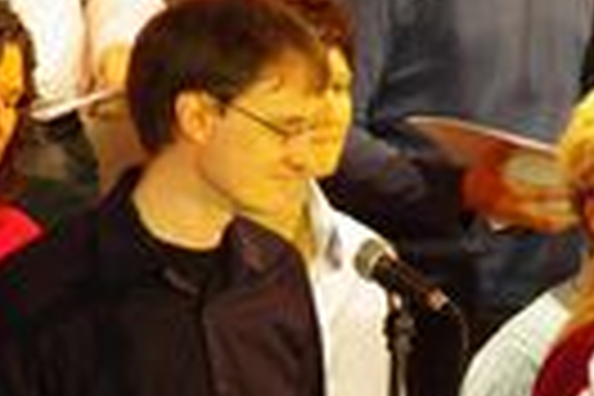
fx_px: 14997
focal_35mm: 909
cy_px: 351
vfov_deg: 1.5
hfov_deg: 2.3
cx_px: 495
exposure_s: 1/15
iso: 800
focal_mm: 200
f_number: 6.7
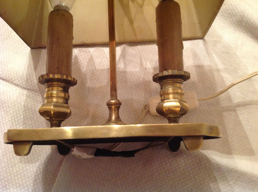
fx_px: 260
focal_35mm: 35
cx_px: 129
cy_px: 96
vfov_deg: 40.6
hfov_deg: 52.7
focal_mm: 4.28
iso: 320
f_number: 2.4
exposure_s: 1/15
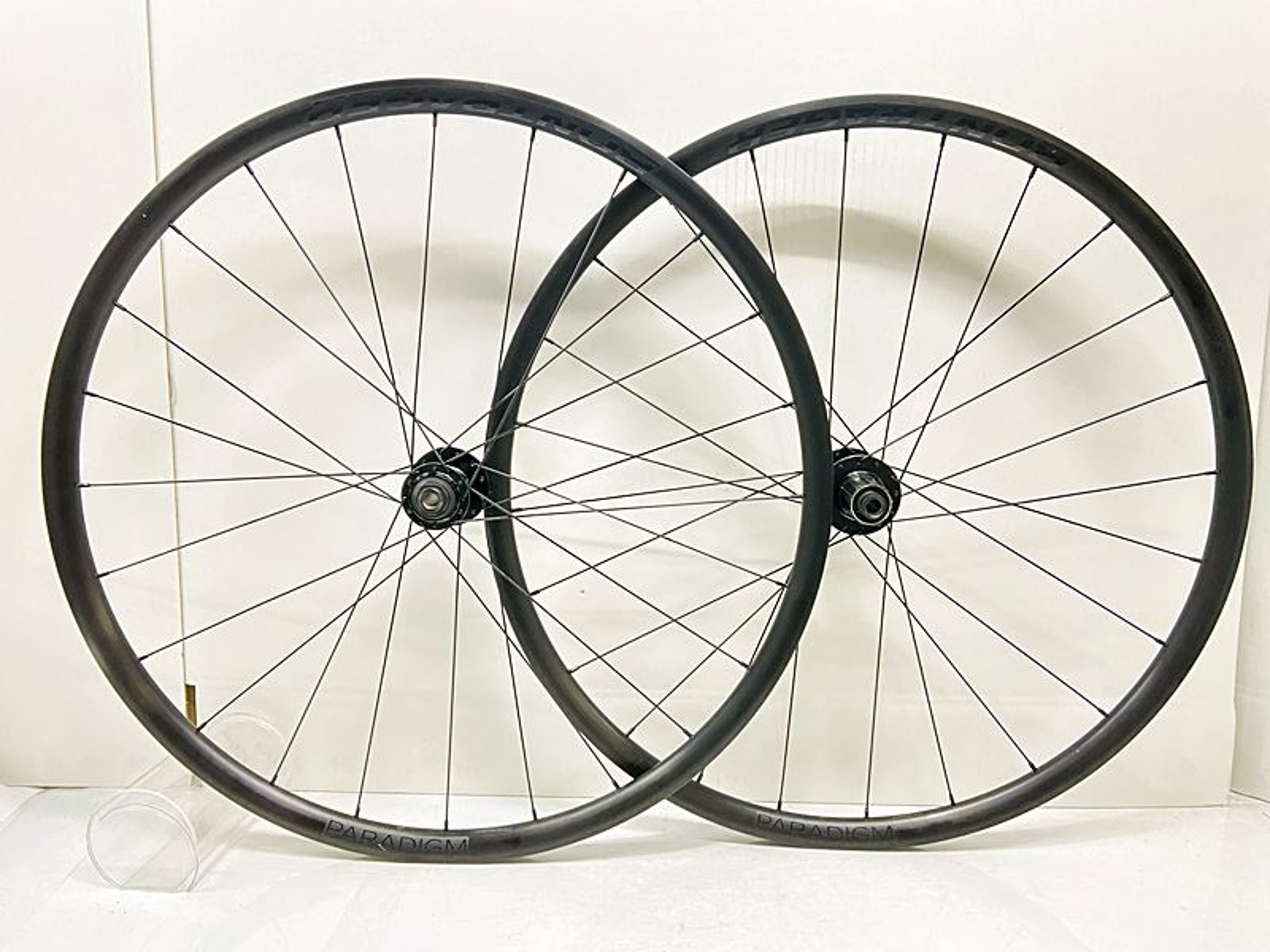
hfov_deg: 67.3
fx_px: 954
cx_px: 635
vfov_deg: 53.1
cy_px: 476
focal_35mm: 26
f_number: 1.8
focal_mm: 4.25
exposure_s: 1/33
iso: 500
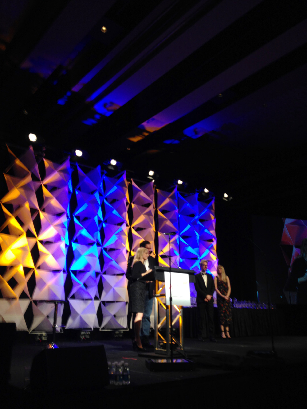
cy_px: 204
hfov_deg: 42.9
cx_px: 154
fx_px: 390
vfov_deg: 55.4
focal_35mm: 33
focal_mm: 4.12
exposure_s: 1/20
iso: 80
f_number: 2.4
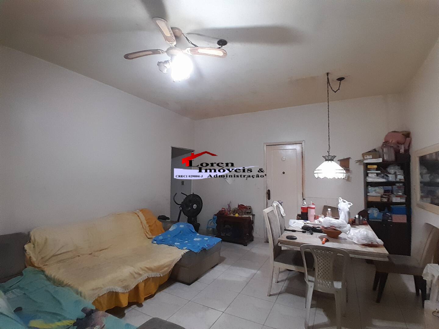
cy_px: 164
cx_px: 220
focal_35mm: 17
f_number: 2.2
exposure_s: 1/20
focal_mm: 1.46
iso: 400
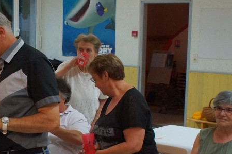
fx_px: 528
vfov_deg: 16.6
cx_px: 26
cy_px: 92
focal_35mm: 82
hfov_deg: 24.1
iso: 1600
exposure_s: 1/125
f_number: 4.5
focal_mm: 24
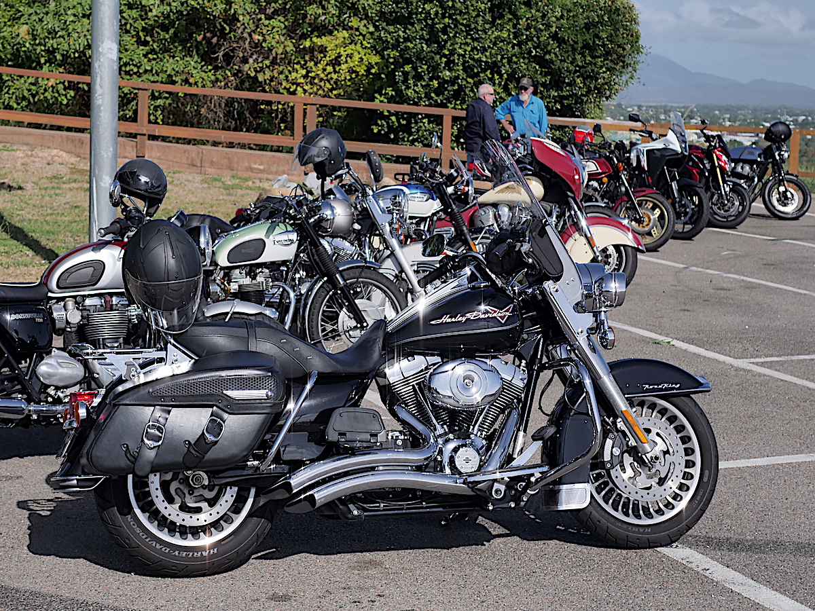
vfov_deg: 29.1
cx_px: 408
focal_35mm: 50
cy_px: 306
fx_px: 1177
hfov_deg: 38.2
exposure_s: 1/8000
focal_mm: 25
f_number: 3.2
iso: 200
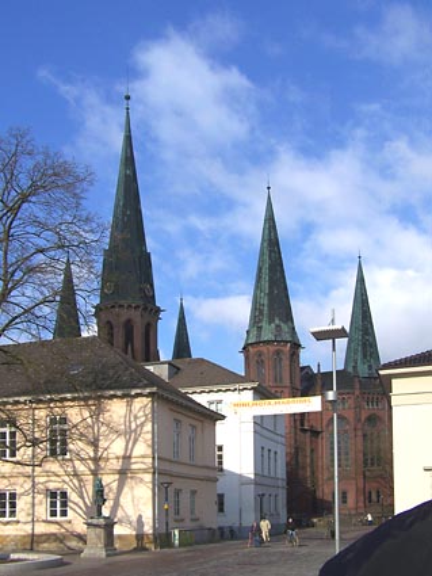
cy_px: 288
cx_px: 216
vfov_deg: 49.0
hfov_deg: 37.7
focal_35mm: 38
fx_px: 632
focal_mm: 6.3
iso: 64
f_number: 4
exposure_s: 1/800
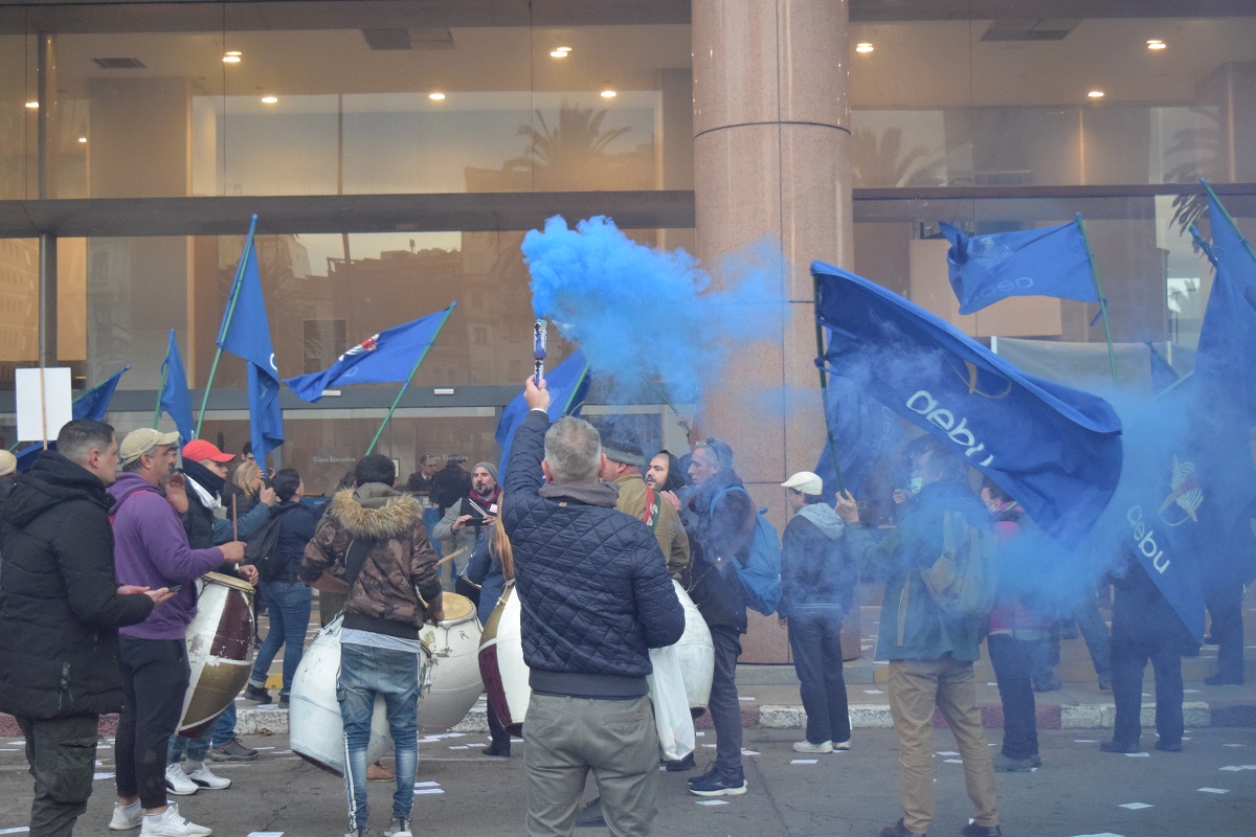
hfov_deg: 38.9
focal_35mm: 51
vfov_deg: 26.5
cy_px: 418
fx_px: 1779
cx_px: 628
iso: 3200
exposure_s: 1/250
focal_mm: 34
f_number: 4.5
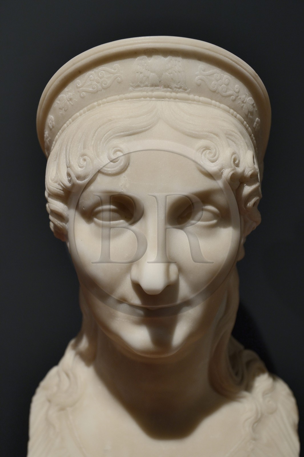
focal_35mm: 70
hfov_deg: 19.4
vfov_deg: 28.9
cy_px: 228
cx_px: 152
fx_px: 888
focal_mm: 70
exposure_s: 1/50
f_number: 5
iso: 1600
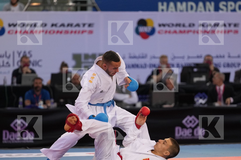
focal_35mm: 300
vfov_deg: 4.6
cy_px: 80
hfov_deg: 6.9
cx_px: 120
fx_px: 2008
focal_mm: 200
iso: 2000
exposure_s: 1/1000
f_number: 2.8
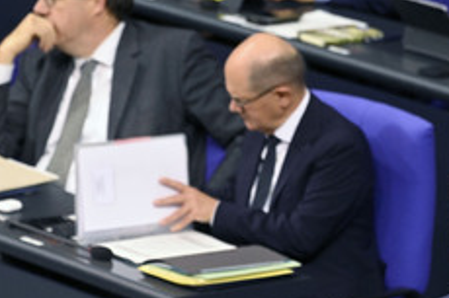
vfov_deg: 2.5
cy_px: 290
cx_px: 388
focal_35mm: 548
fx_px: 6830
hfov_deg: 3.8
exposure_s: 1/320
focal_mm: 280
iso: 10000
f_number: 5.6
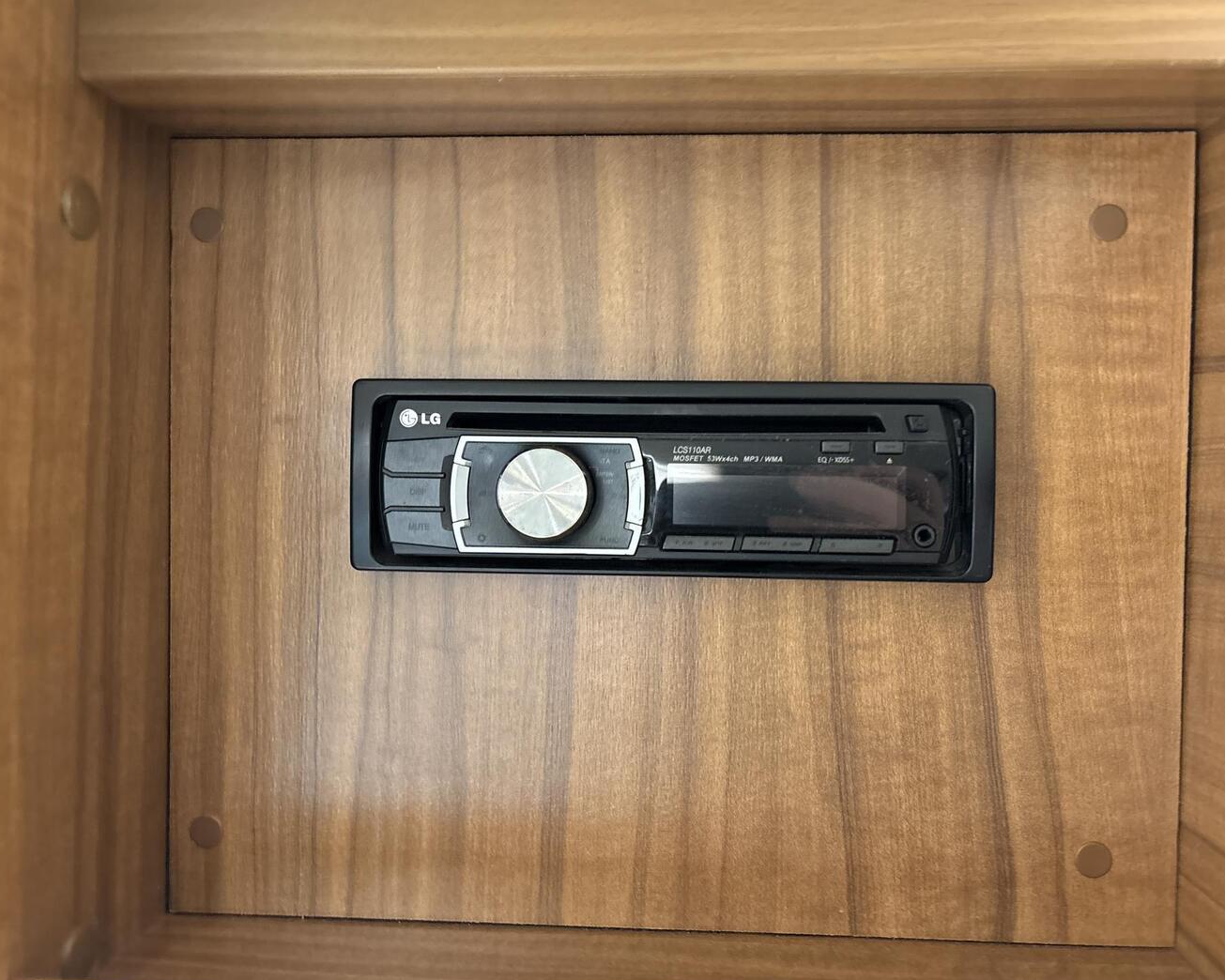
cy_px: 491
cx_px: 638
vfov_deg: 51.5
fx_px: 1015
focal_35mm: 28
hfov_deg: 62.2
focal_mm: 5.96
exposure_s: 1/33
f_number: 1.6
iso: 500
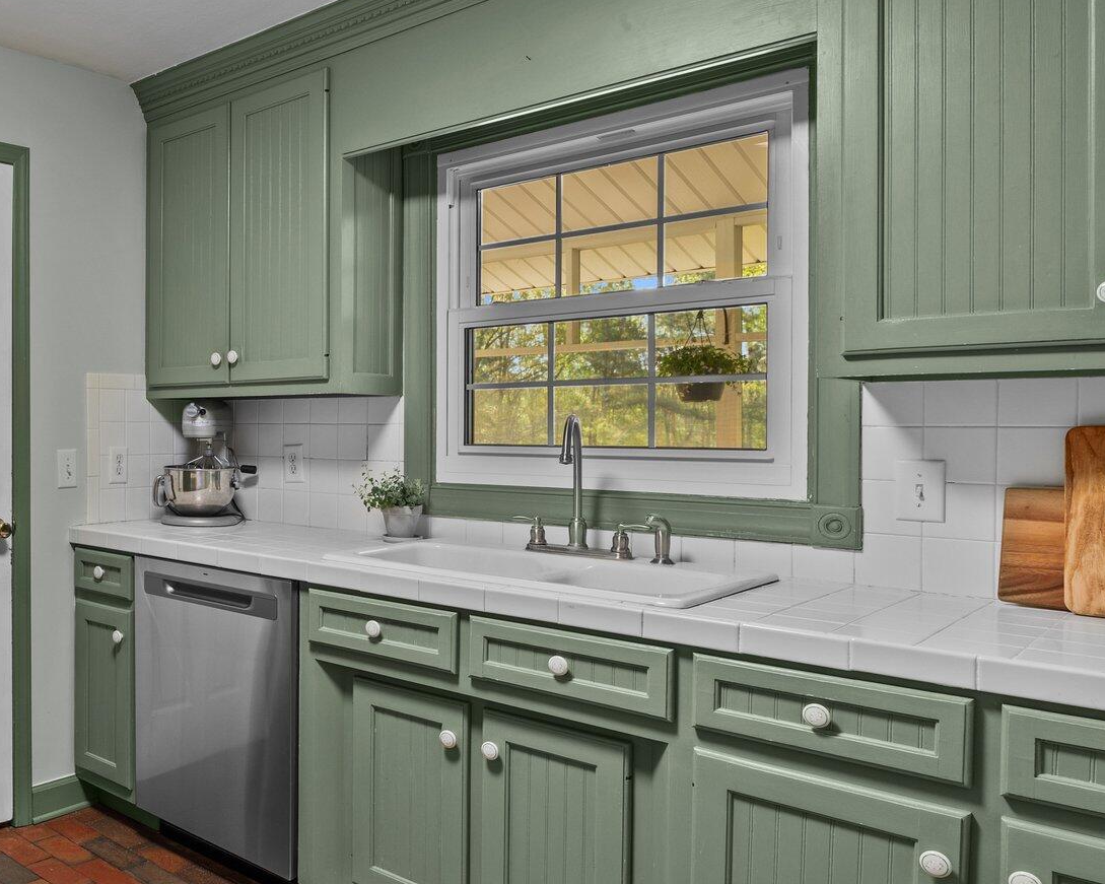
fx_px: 981
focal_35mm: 30
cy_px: 424
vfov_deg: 48.5
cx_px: 92
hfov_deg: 51.3
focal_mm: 17
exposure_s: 1/2.5
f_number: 8
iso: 500
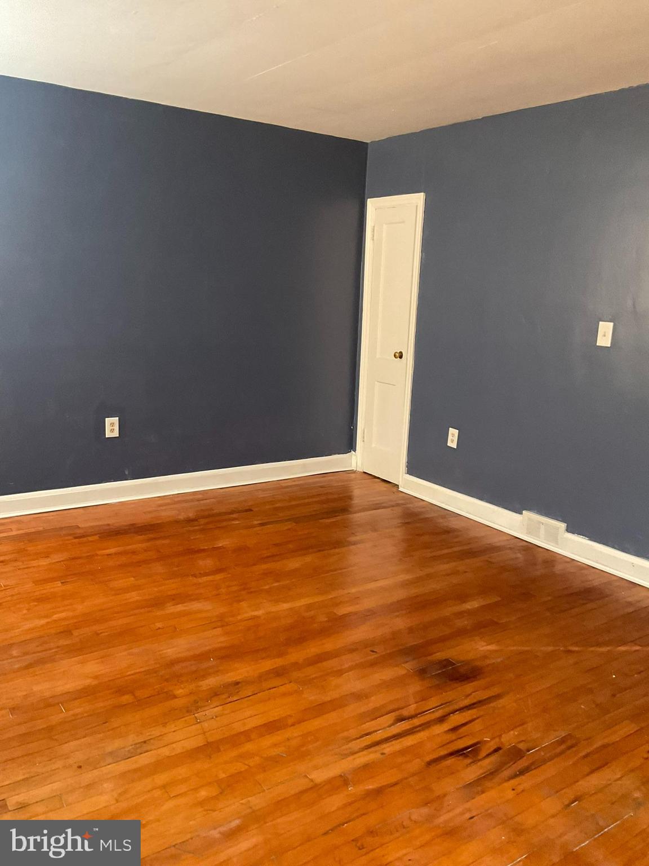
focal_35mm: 29
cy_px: 433
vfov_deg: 61.7
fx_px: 725
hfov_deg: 48.2
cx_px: 324
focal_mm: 3
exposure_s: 1/60
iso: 200
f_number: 1.8
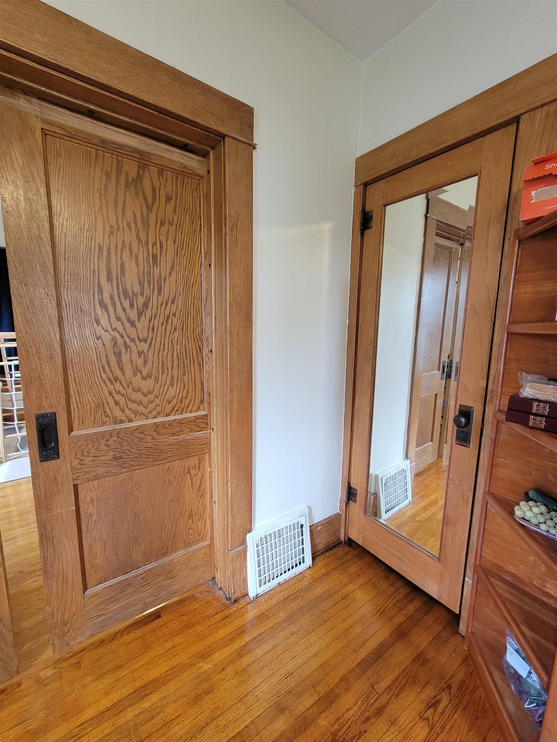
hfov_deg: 89.9
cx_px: 278
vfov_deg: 106.2
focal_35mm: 13
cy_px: 371
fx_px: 279
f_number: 2.2
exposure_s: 1/60
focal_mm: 2.2
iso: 320
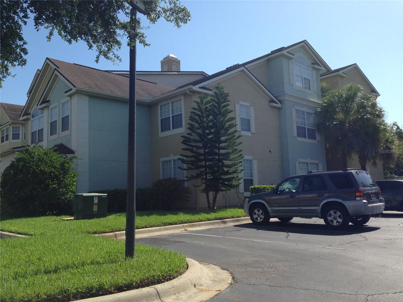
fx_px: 384
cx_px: 202
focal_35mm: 33
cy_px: 151
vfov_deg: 42.9
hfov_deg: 55.4
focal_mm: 4.12
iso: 50
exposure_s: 1/1355
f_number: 2.4
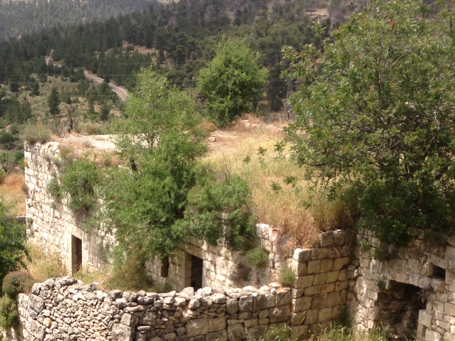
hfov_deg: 26.7
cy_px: 331
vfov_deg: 19.9
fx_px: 946
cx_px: 113
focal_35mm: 72
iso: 50
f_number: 2.4
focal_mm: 4.12
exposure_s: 1/1290
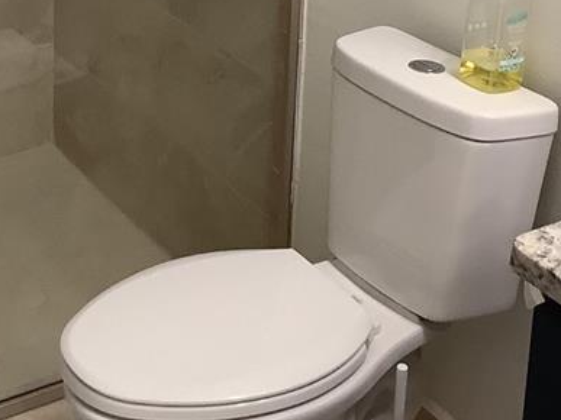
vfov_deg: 17.0
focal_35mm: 82
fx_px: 1329
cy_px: -113
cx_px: 215
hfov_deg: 23.8
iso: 125
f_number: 2.4
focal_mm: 3.3
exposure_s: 1/60
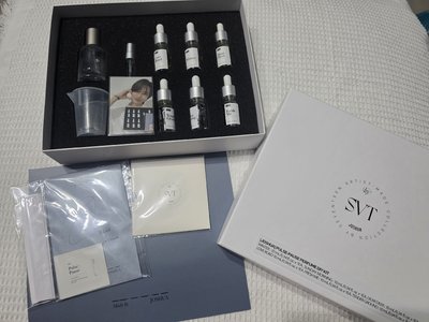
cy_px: 161
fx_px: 285
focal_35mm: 23
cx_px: 214
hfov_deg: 73.9
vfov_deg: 58.9
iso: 400
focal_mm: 6.3
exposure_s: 1/120
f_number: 1.7
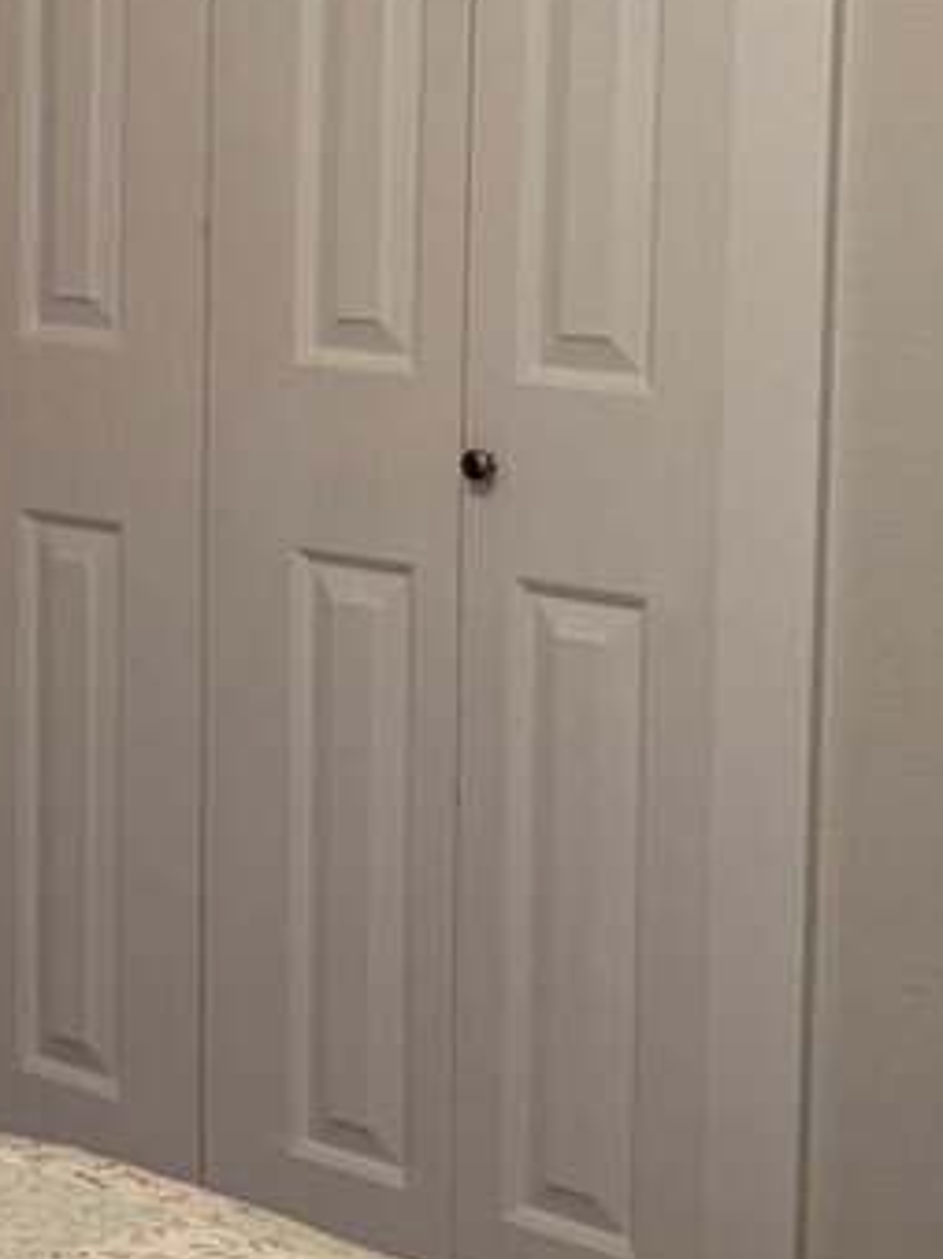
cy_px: 390
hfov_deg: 13.5
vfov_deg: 19.2
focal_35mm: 102
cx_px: -538
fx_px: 3707
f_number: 1.78
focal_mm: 6.76
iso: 160
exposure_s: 1/60
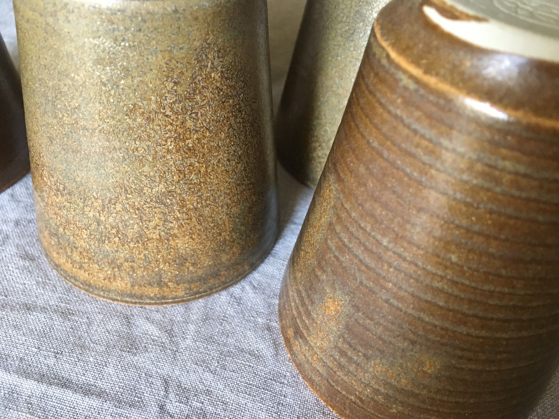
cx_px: 280
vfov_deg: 48.2
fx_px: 468
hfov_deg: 61.7
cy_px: 210
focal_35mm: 29
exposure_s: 1/20
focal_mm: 4.15
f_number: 2.2
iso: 200
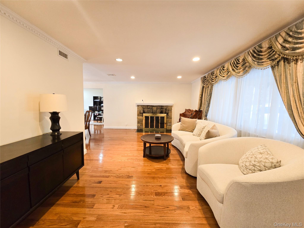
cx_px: 152
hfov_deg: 106.2
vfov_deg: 89.9
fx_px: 114
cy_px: 114
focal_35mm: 13
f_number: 2.2
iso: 200
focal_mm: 2.2
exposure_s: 1/60
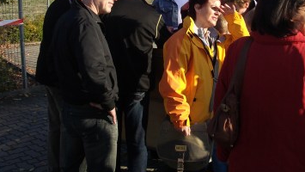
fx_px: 477
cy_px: -1
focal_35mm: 59
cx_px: 185
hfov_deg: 35.3
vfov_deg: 19.8
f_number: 4.3
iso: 80
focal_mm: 5.8
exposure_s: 1/250
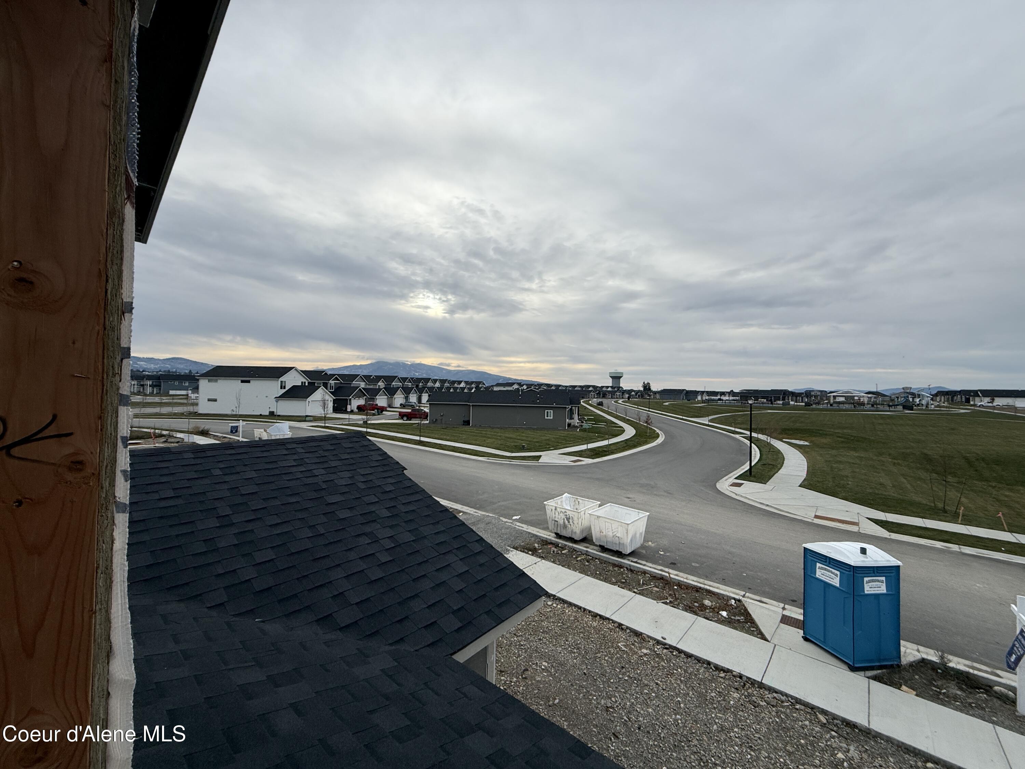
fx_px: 415
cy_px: 384
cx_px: 512
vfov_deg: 85.7
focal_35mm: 14
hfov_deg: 102.1
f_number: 2.2
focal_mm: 2.22
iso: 50
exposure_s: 1/985
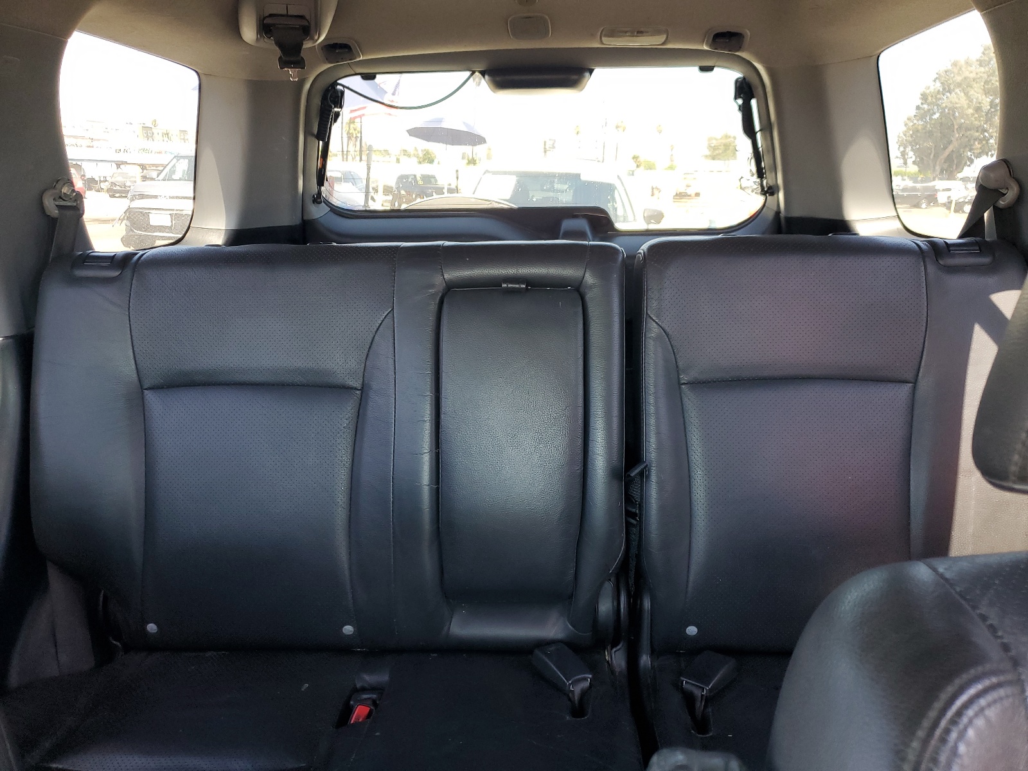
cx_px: 514
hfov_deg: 67.3
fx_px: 772
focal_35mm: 26
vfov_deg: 53.1
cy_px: 386
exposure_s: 1/120
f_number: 1.5
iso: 72
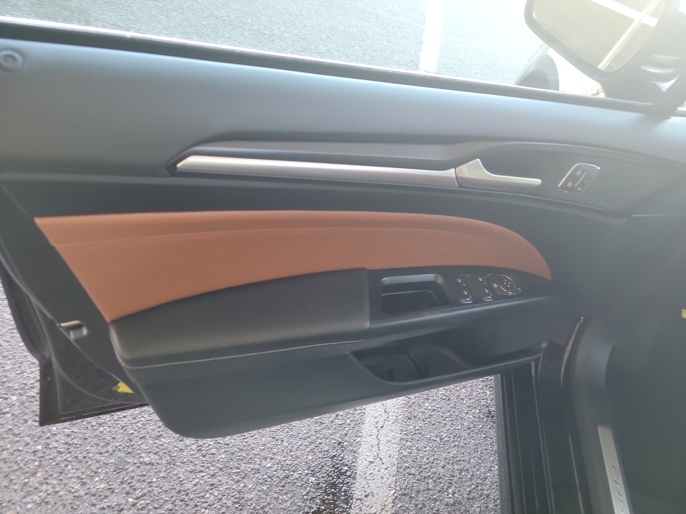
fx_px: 476
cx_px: 343
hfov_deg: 71.6
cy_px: 257
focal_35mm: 24
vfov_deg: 56.8
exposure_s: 1/59
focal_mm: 6.7
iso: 324
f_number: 1.8
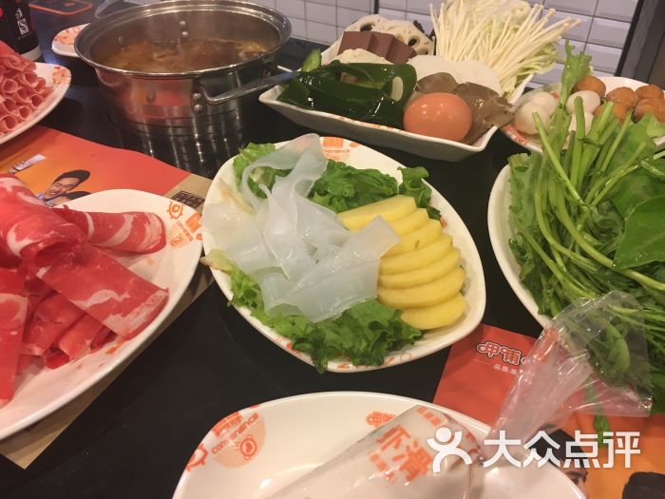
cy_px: 250
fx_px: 557
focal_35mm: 29
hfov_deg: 61.7
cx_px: 332
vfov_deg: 48.2
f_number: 2.2
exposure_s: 1/33
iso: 80
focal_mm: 4.15
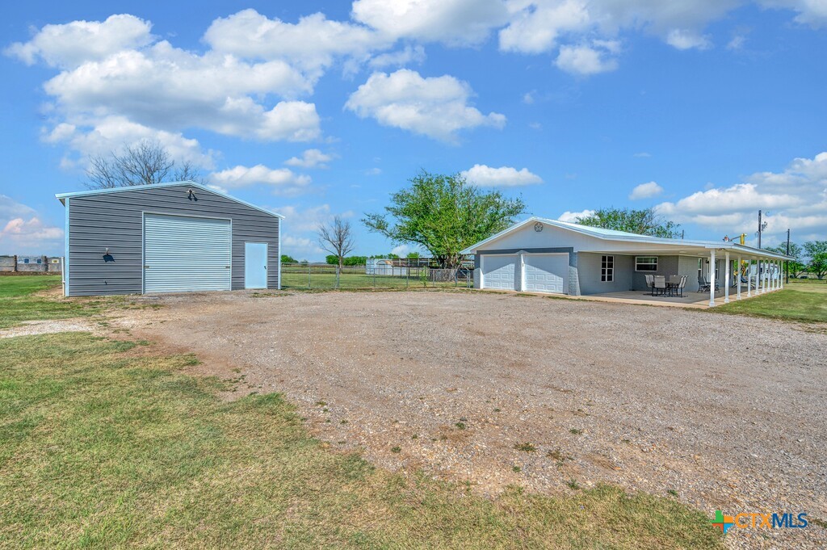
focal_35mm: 16
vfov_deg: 73.7
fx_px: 367
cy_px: 275
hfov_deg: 96.8
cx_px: 414
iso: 100
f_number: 8
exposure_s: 1/640
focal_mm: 16
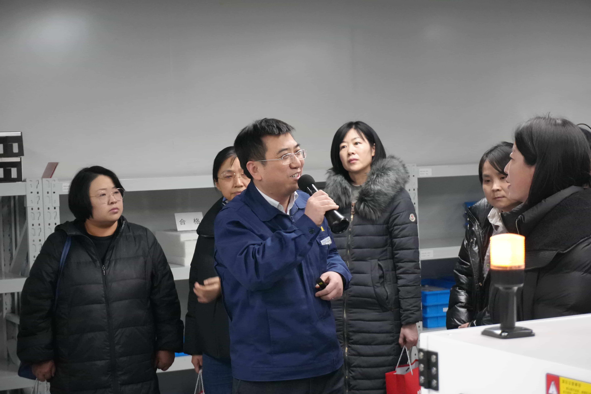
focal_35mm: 75
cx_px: 296
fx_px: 1231
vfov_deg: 18.2
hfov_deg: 27.0
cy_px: 197
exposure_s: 1/160
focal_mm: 50
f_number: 5.6
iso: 5000
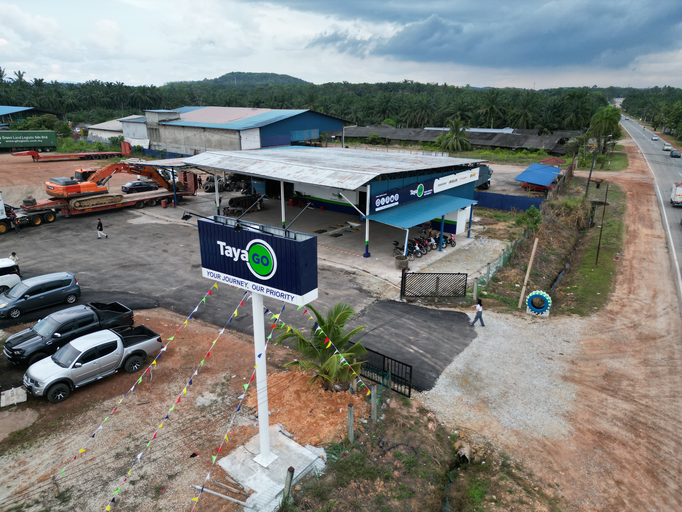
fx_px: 473
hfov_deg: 71.6
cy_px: 256
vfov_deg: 56.8
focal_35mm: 24
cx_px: 341
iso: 200
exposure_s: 1/800
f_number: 1.7
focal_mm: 6.72
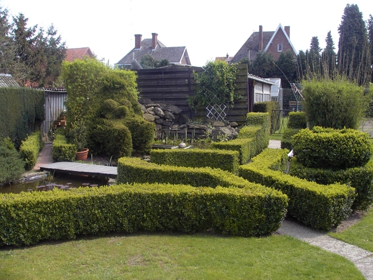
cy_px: 140
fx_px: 399
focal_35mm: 37
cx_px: 186
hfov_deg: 50.1
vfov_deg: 38.7
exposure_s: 1/180
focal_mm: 5.7
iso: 70
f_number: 4.5
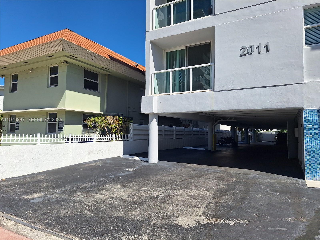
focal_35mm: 23
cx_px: 160
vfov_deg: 58.9
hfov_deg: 73.9
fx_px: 213
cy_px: 120
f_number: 1.8
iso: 40
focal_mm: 5.54
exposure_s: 1/4717
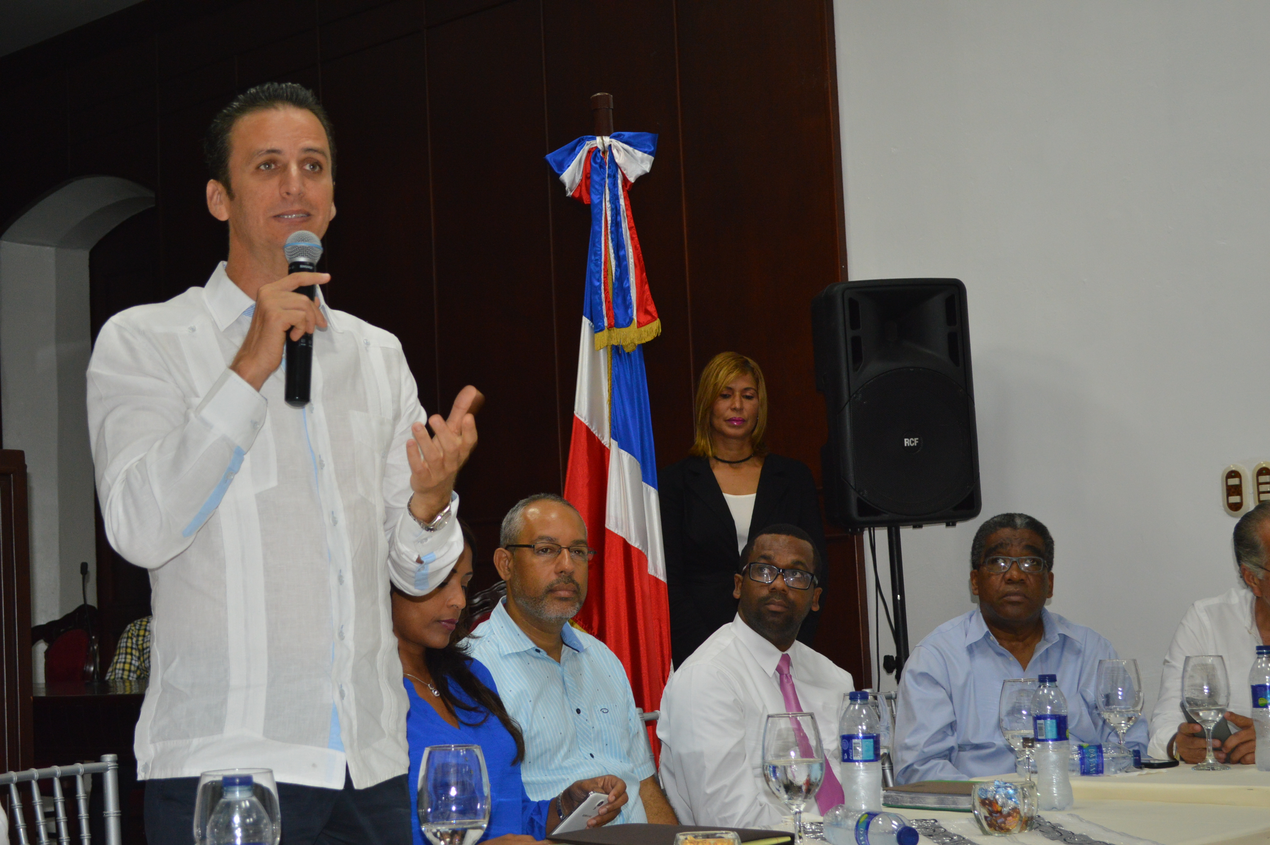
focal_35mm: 57
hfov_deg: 35.1
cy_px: 422
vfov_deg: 23.7
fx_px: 2009
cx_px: 635
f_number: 5
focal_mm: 38
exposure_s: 1/60
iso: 640
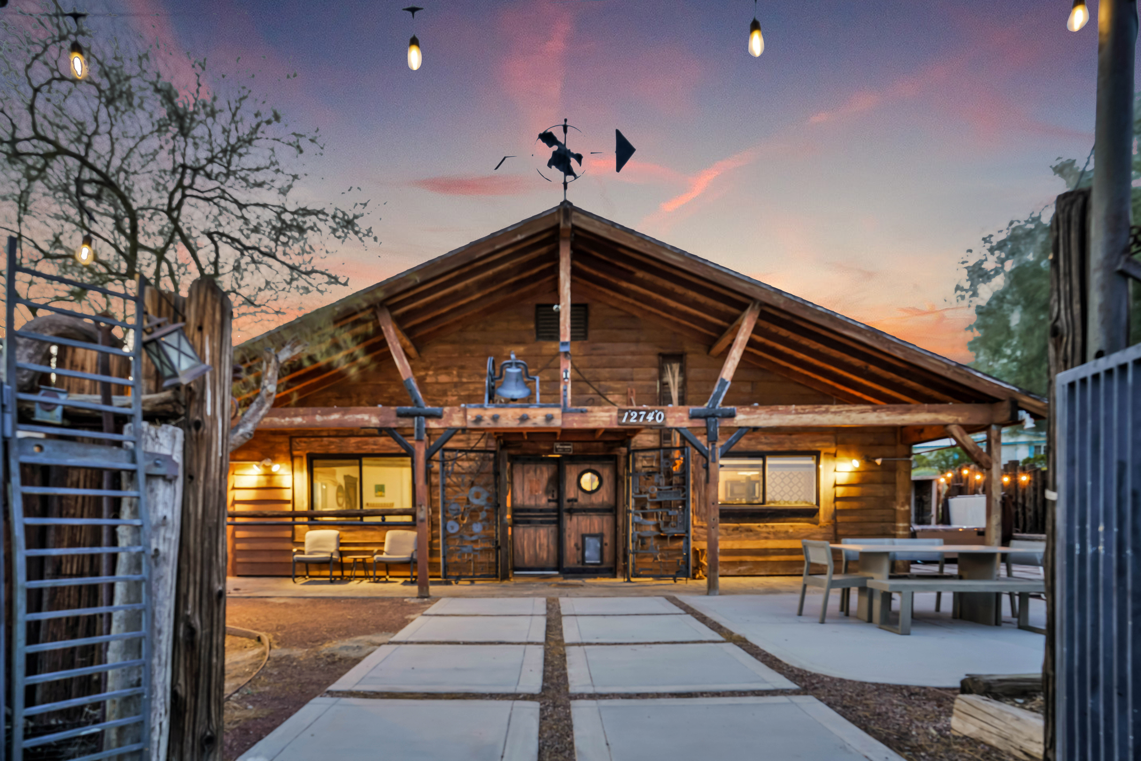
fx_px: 634
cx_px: 570
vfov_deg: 61.9
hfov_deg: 84.0
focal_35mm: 20
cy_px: 380
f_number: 8
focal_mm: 20
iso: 100
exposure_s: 4
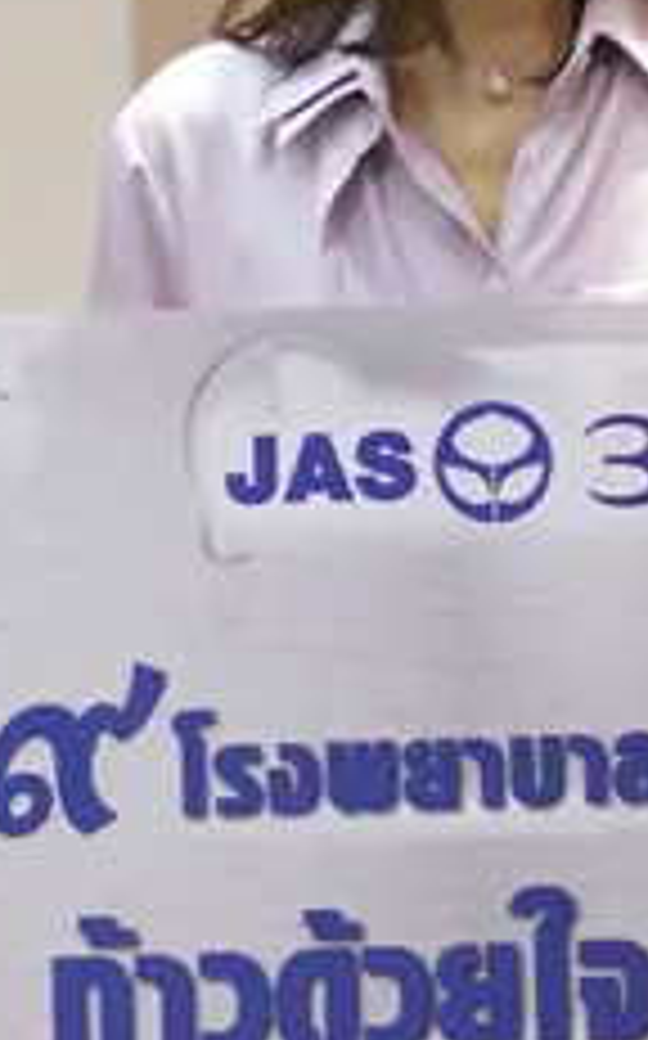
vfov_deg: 8.1
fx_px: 7304
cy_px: 455
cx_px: -252
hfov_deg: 5.0
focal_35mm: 258
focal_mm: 50
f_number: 1.8
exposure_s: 1/125
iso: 320
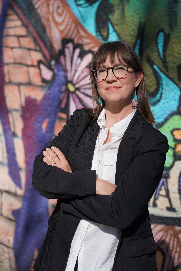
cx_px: 90
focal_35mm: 105
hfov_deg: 13.0
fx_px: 792
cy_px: 136
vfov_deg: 19.5
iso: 100
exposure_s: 1/1000
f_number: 4.5
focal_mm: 105
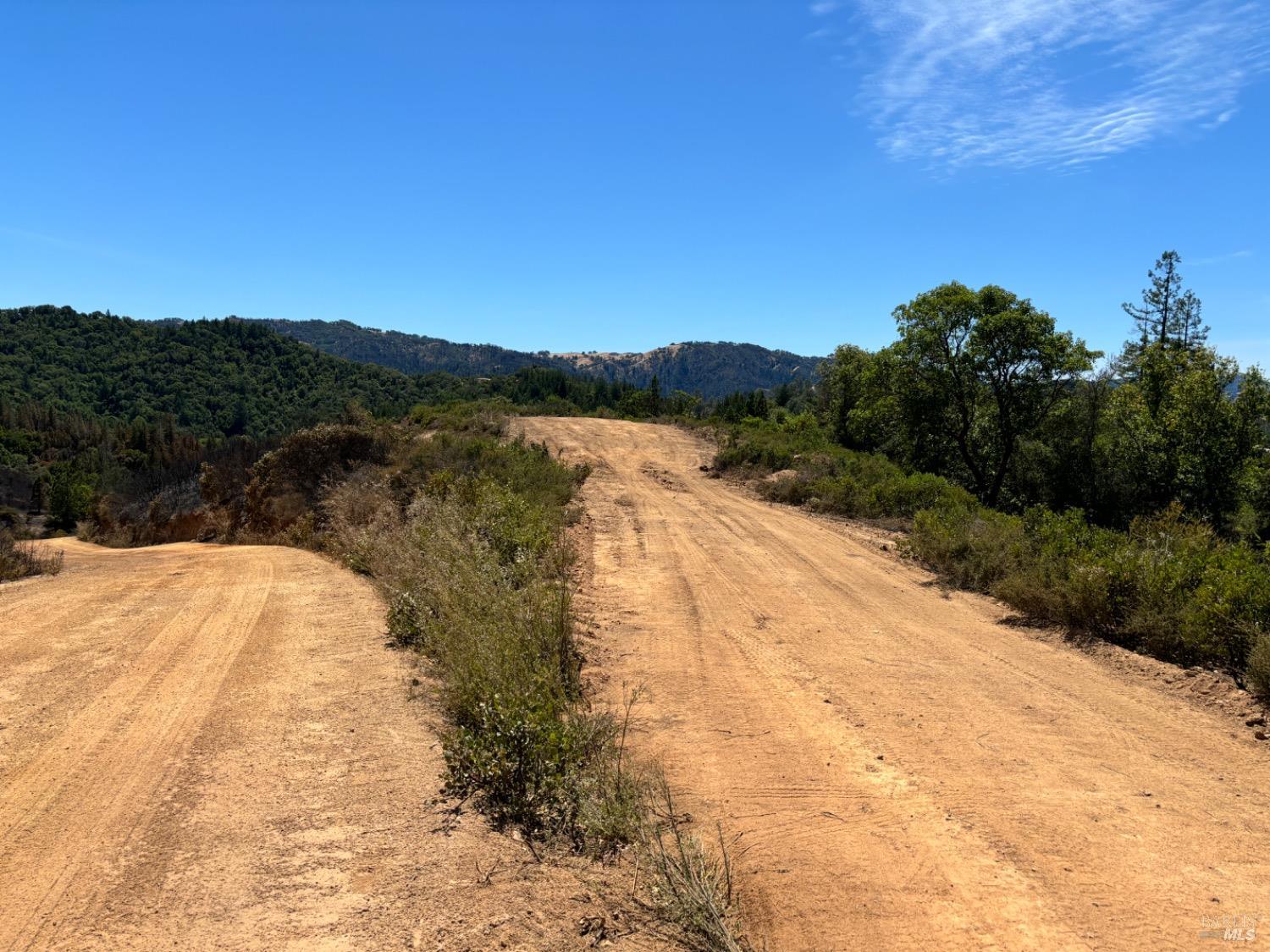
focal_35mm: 26
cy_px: 476
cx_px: 635
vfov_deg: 53.1
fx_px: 954
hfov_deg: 67.3
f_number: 1.6
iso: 50
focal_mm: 5.96
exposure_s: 1/4425
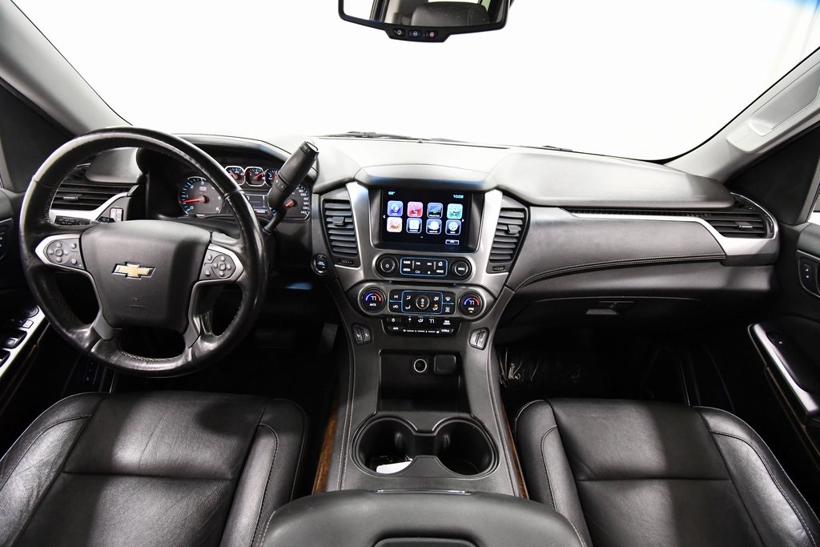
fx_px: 342
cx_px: 410
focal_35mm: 15
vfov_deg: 77.3
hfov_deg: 100.4
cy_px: 274
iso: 3200
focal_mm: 10
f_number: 4.5
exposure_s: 1/80
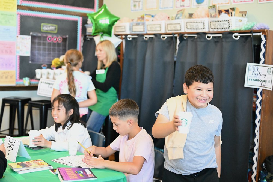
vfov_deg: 27.0
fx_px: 379
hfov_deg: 39.6
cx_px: 136
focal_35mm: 50
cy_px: 91
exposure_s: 1/1250
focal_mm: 50
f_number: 2.8
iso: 12800
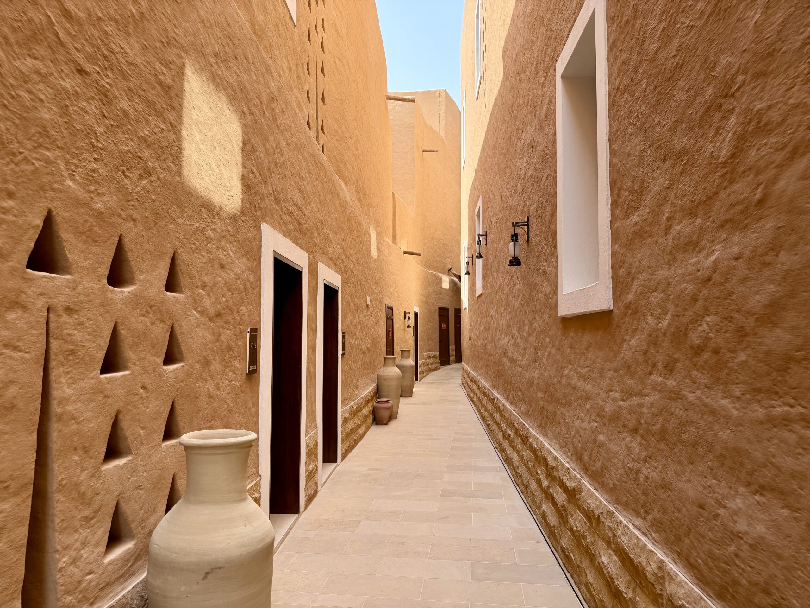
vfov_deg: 56.8
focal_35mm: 24
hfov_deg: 71.6
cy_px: 304
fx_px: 562
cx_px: 405
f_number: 1.78
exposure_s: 1/831
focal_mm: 6.76
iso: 100
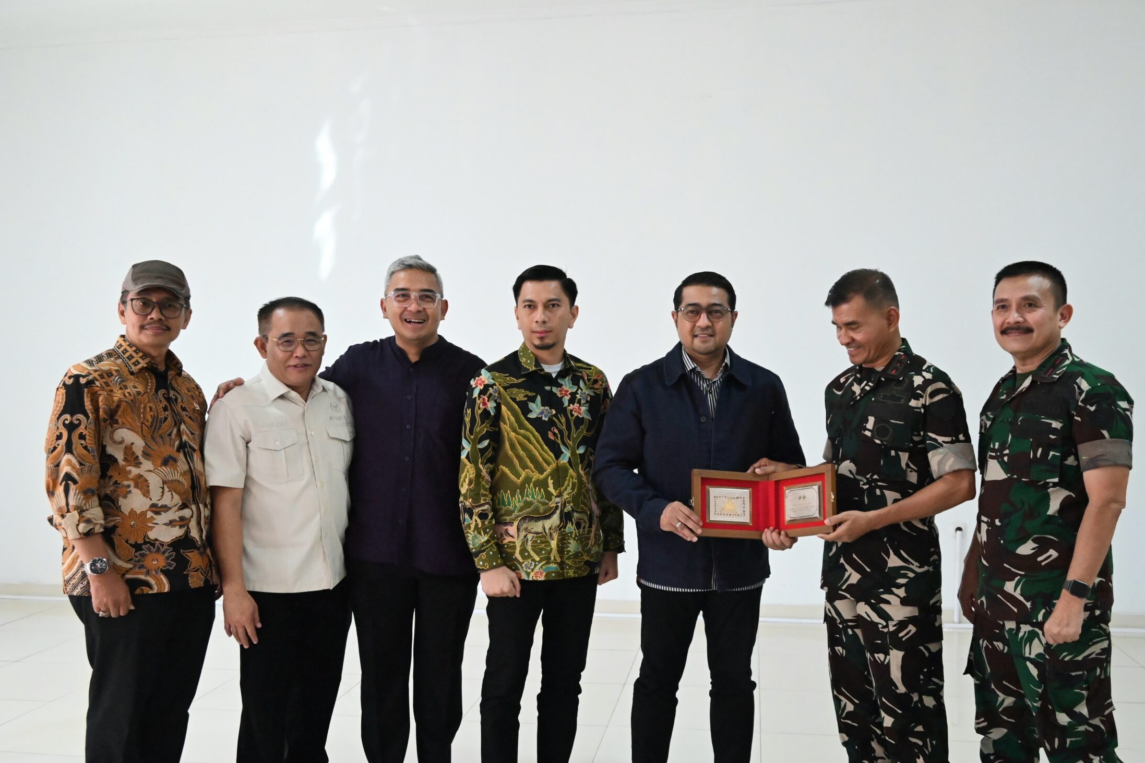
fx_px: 1113
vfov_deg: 37.8
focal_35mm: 35
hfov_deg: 54.4
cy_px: 424
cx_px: 594
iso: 8000
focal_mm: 30
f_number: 4.5
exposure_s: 1/161
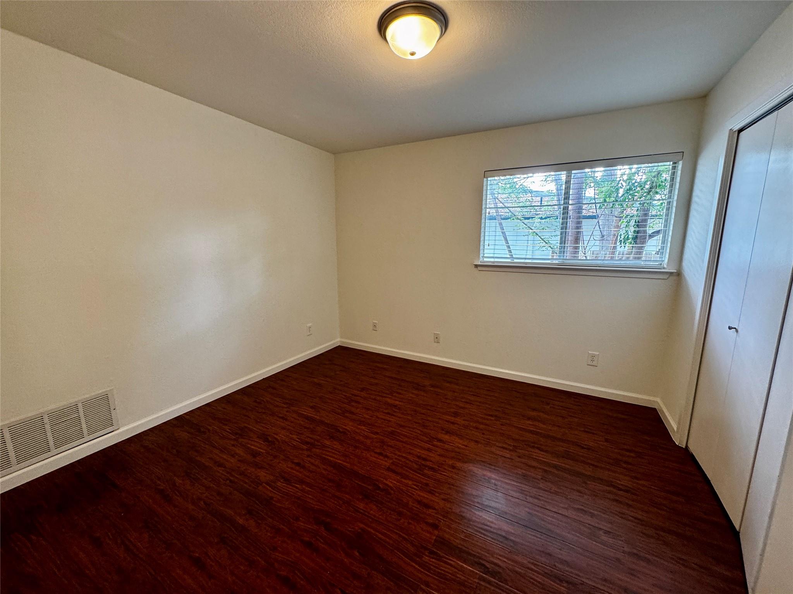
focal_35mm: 14
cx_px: 396
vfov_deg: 85.7
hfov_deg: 102.1
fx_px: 321
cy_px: 297
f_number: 2.2
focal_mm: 2.22
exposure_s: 1/60
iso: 200
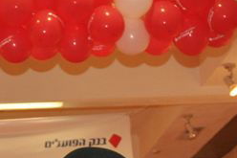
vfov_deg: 10.7
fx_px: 816
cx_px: 46
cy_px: 225
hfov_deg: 16.4
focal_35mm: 124
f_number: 4
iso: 800
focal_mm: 20
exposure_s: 1/60
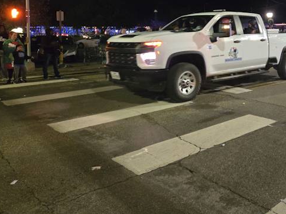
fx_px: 314
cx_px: 229
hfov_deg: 46.4
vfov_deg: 36.7
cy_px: 49
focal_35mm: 38
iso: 1600
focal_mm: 5.4
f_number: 1.8
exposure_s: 1/60
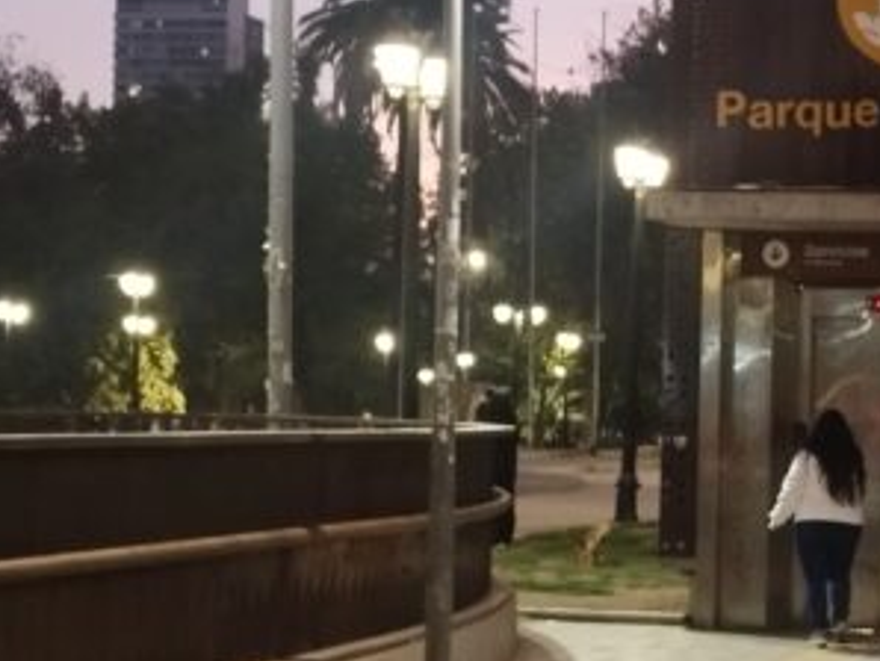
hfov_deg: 32.4
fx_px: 1425
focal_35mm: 56
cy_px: 404
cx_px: 815
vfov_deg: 26.1
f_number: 1.89
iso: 790
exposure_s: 1/25
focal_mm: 5.89
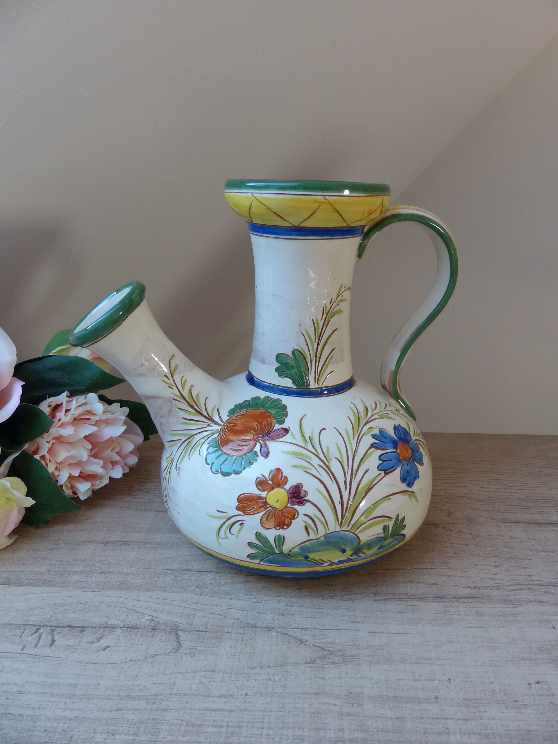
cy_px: 372
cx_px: 279
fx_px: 559
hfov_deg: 53.1
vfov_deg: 67.3
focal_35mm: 26
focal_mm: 4.5
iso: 250
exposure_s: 1/60
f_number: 2.8
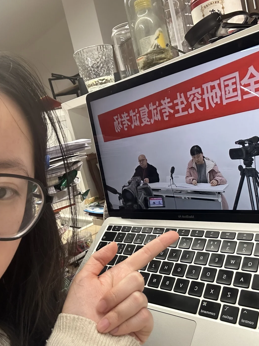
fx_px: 309
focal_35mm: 31
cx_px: 129
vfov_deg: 58.4
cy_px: 173
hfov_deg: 45.4
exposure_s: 1/51
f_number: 1.9
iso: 125
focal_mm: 2.69
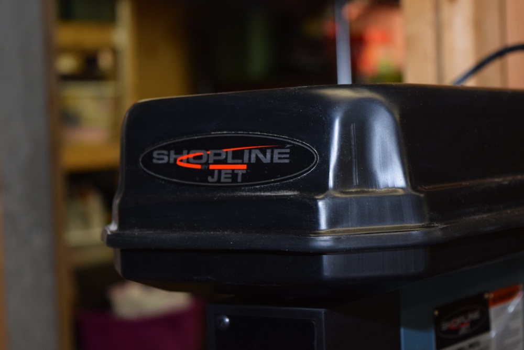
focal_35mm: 82
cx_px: 262
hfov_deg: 24.6
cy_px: 175
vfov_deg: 16.6
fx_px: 1201
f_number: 5.6
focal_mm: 55
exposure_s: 1/60
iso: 720
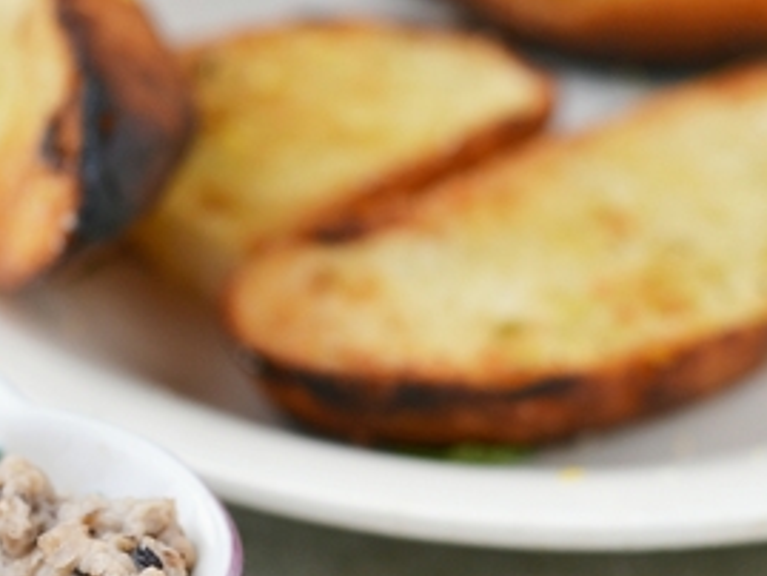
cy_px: 419
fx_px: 3569
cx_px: 43
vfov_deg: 9.2
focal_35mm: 161
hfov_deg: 12.2
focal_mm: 50
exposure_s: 1/800
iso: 200
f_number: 4
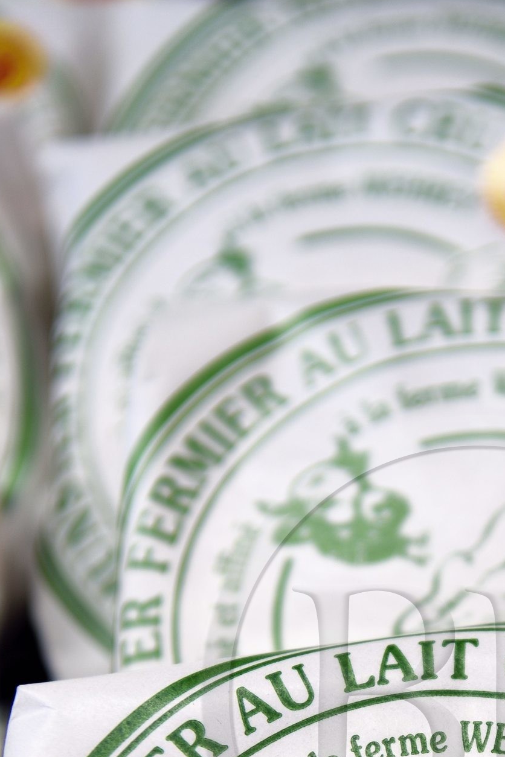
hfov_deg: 10.2
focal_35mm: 134
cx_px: 479
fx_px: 2819
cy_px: 697
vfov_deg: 15.1
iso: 200
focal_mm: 70
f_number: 4.5
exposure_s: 1/60
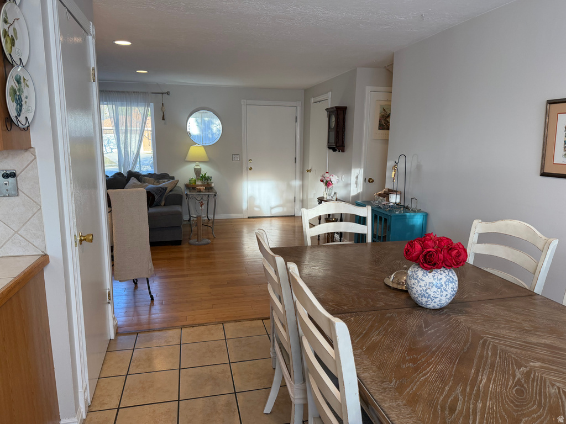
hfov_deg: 71.6
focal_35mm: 24
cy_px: 212
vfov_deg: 56.8
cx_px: 283
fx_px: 392
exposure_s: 1/210
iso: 125
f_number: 1.78
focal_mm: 6.76
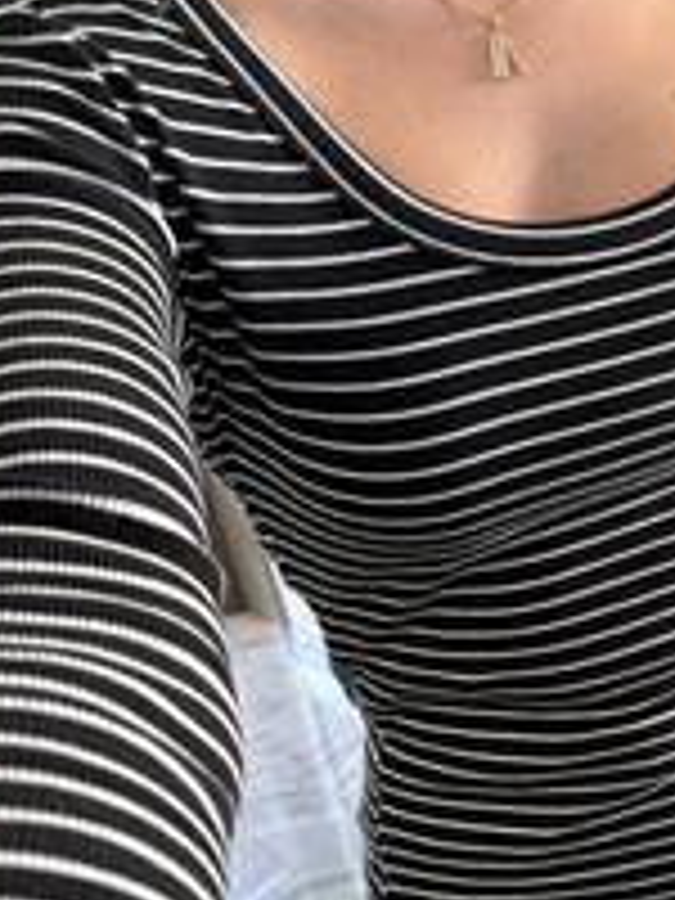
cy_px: 580
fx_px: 1248
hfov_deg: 29.0
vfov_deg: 39.3
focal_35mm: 48
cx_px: 612
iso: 250
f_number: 1.78
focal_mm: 6.76
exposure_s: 1/60
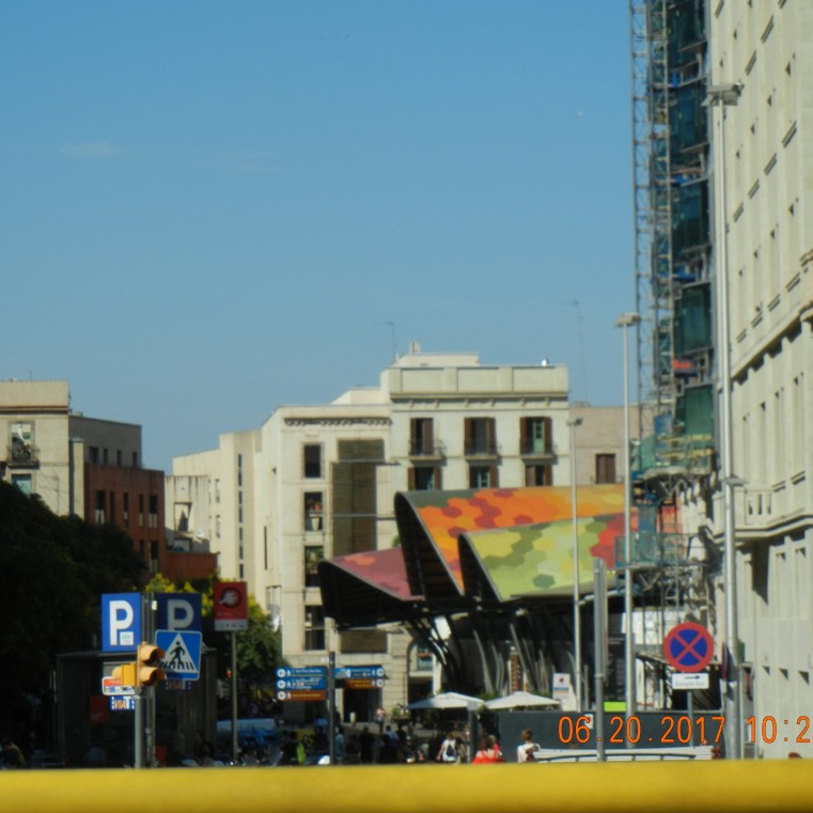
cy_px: 405
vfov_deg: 12.7
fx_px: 3667
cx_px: 347
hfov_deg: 12.6
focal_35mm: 138
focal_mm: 20.9
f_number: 9.2
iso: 160
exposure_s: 1/397
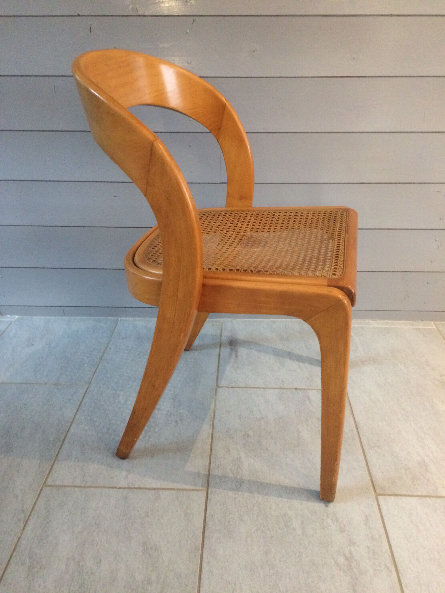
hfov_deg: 48.2
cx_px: 222
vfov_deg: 61.7
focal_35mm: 29
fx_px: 497
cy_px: 296
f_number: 2.2
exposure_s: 1/17
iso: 320
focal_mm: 4.15
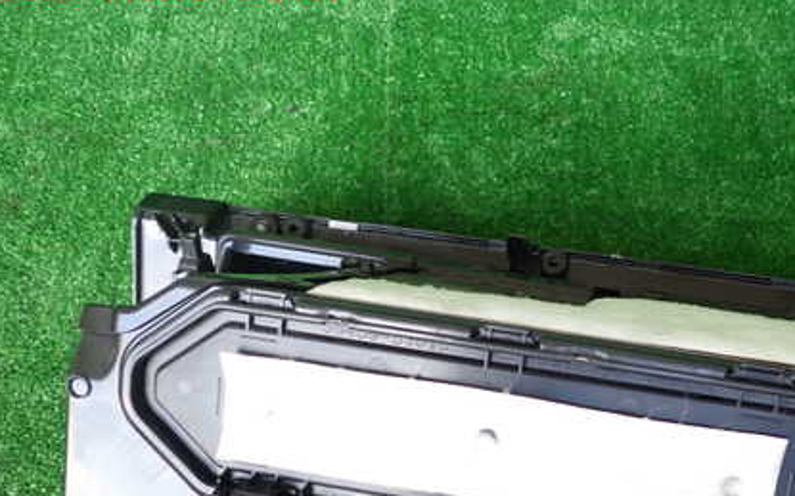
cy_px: 395
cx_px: 563
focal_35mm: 46
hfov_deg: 42.6
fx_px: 996
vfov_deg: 27.4
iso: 200
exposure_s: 1/80
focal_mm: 5.4
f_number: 2.3
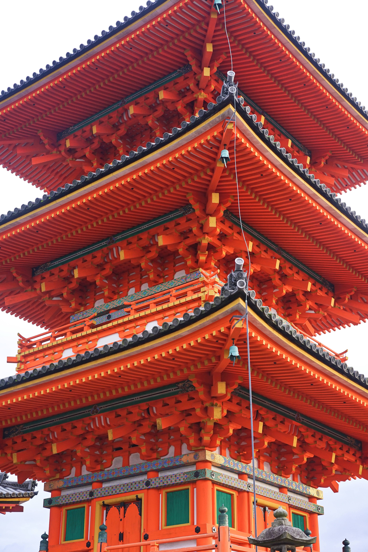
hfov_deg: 24.6
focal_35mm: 55
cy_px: 276
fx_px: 843
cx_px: 184
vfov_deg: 36.2
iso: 500
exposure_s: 1/125
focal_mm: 55
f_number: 5.6
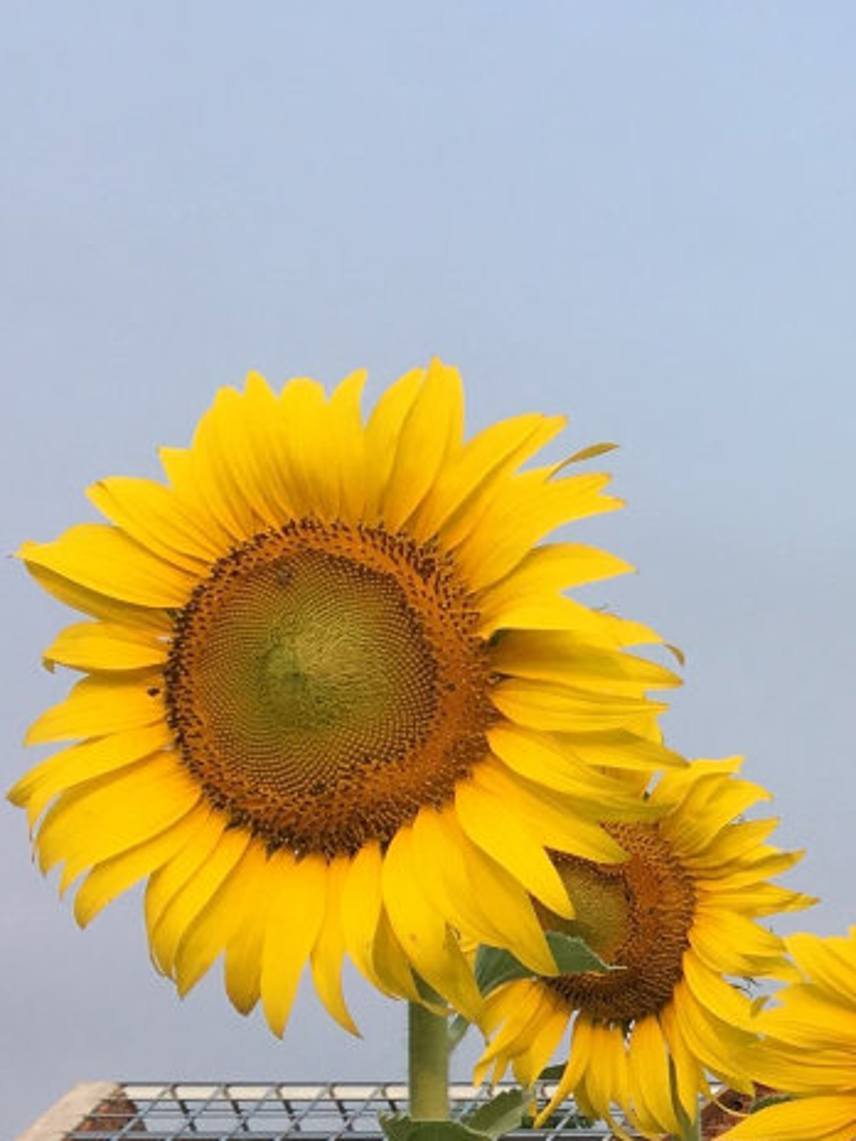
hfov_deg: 12.3
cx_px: 1938
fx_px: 3297
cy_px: 952
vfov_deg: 19.4
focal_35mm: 100
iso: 25
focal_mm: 4.15
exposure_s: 1/484
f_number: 2.2
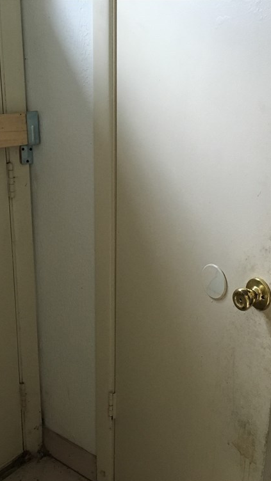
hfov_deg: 27.7
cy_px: 244
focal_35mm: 43
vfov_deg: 47.4
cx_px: 160
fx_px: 549
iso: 160
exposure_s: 1/30
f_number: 2.2
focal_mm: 4.15
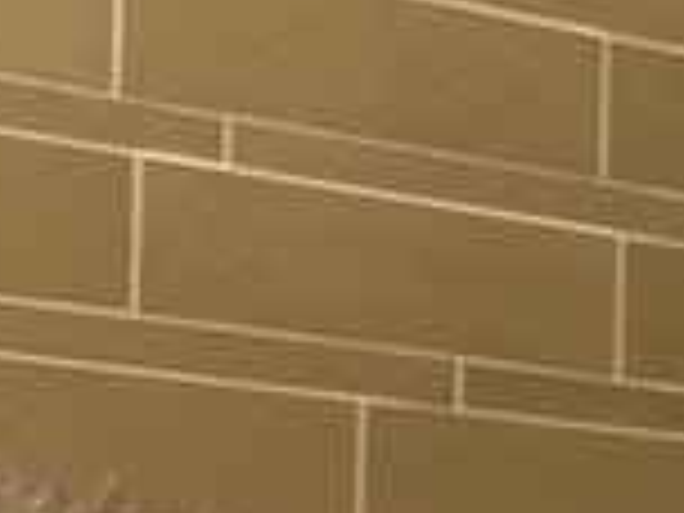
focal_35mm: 162
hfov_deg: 12.2
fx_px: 3201
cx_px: 144
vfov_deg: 9.0
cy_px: 644
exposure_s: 1/121
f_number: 1.78
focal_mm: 6.76
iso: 100
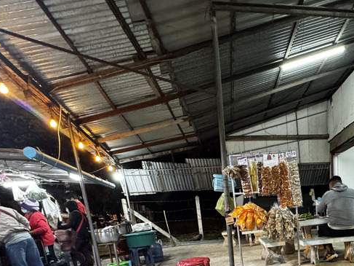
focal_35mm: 29
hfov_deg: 56.9
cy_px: 264
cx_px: 286
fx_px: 296
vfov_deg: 42.0
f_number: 2.2
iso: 1000
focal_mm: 2.22
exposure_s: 1/50
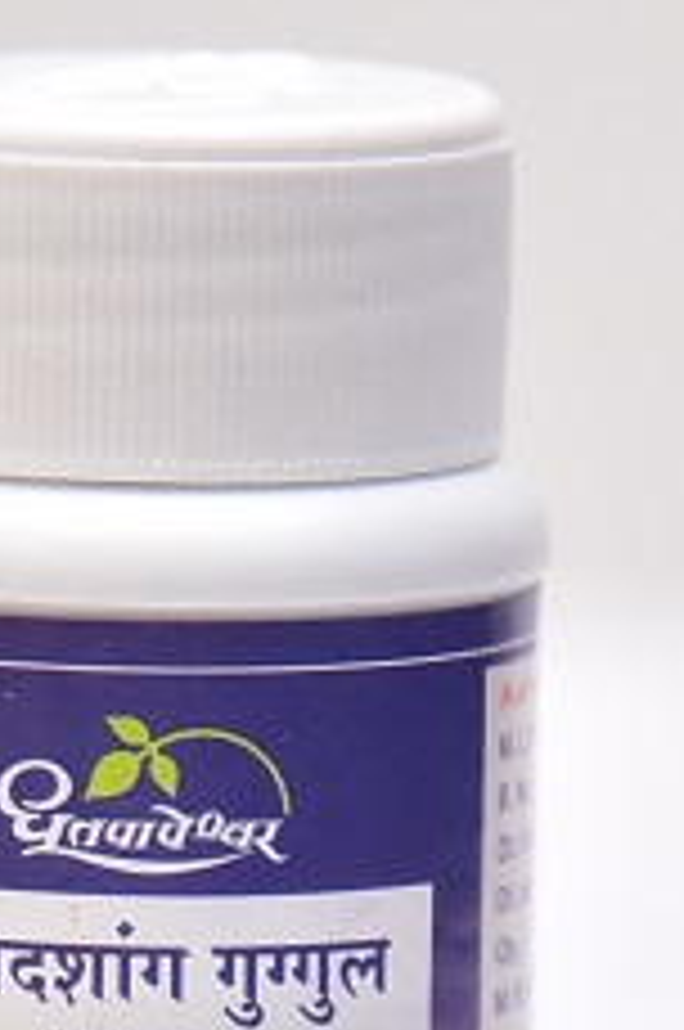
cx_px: 135
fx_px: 7232
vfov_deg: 8.1
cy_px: 958
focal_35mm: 253
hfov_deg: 5.4
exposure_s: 1/160
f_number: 4
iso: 1600
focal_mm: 110
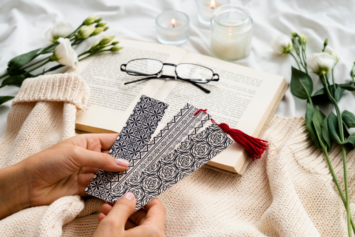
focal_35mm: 61
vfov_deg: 22.3
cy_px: 118
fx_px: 601
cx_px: 178
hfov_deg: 32.9
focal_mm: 61
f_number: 6.3
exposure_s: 1/640
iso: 400
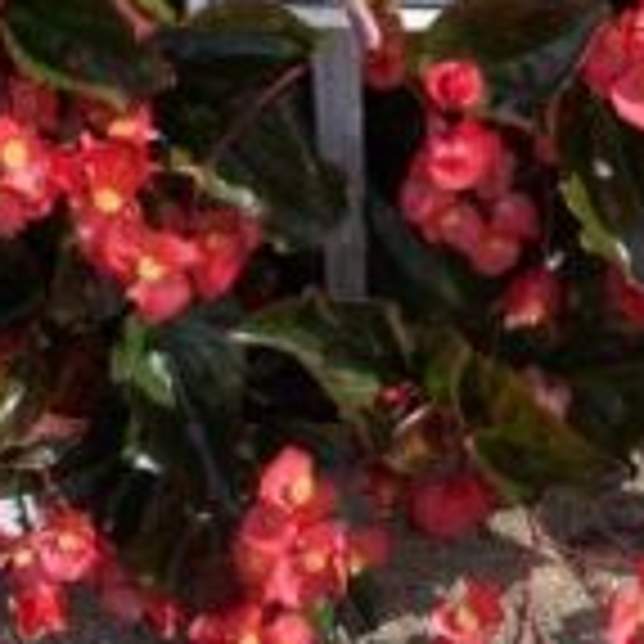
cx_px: 297
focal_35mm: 100
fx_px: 2105
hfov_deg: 17.4
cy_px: -225
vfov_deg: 16.3
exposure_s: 1/397
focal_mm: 3.99
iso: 20
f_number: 1.8
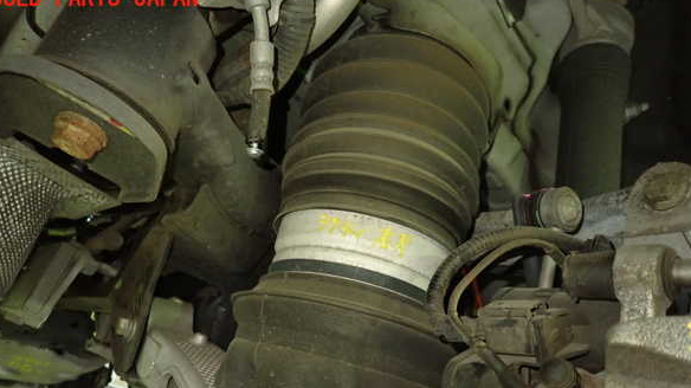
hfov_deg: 67.9
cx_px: 338
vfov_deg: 41.1
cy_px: 250
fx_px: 513
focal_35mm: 28
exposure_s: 1/30
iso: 800
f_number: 2
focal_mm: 4.5
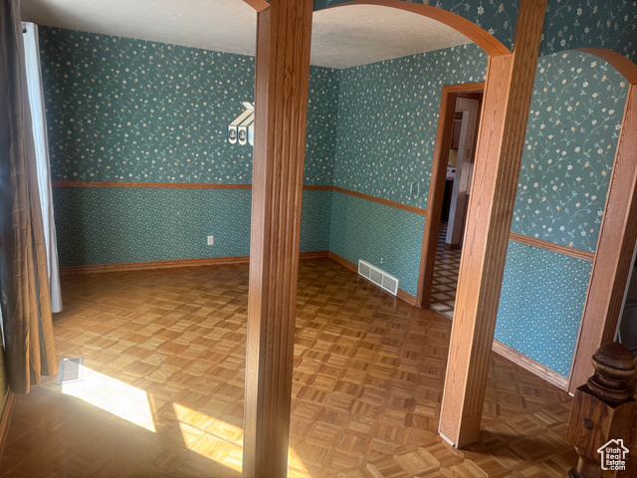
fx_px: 442
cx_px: 318
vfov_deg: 56.8
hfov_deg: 71.6
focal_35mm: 24
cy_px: 239
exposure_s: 1/73
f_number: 1.78
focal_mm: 6.76
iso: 200
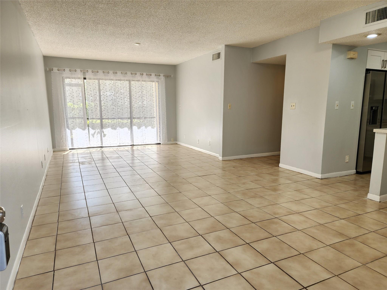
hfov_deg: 73.9
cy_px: 145
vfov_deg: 58.9
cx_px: 194
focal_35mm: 23
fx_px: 257
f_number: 1.8
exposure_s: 1/180
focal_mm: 6.4
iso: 64
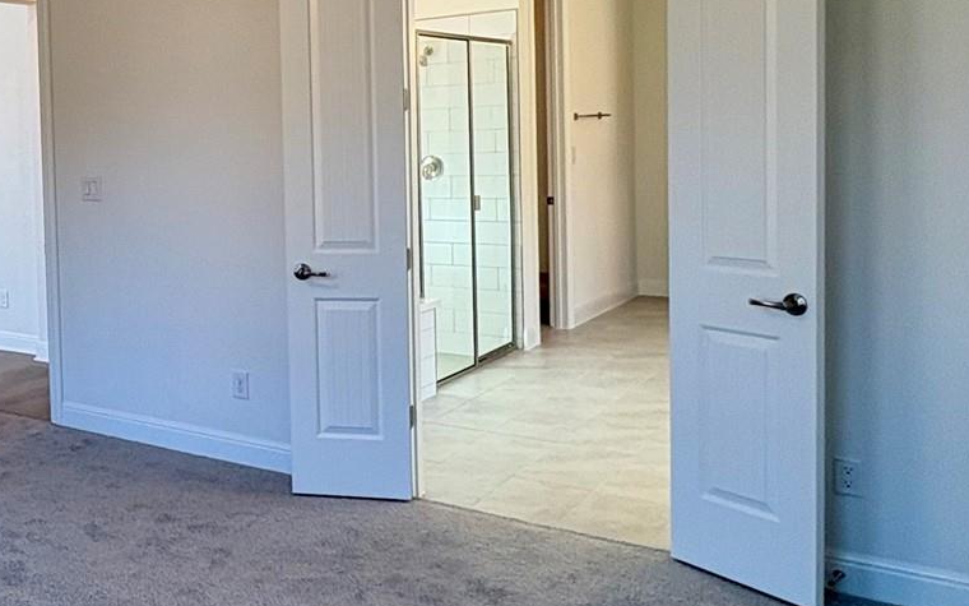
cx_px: 5
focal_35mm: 40
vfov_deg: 31.7
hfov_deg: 42.7
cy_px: 195
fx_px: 1056
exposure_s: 1/120
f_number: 2.2
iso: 80
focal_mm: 2.22
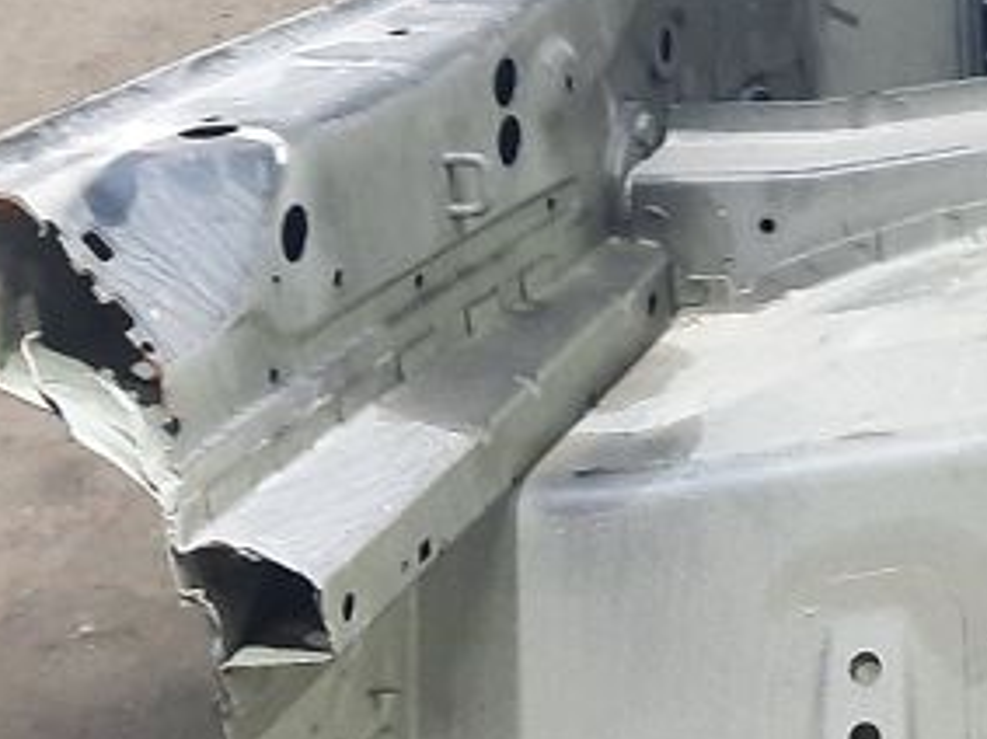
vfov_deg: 13.5
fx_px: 3021
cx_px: 1517
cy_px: -185
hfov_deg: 16.7
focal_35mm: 106
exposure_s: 1/33
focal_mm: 4.6
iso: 250
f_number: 2
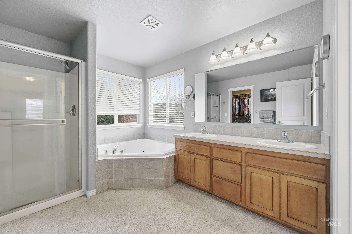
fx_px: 137
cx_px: 176
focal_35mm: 14
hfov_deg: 104.3
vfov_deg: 81.2
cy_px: 117
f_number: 11
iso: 200
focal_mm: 14
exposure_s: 1/100
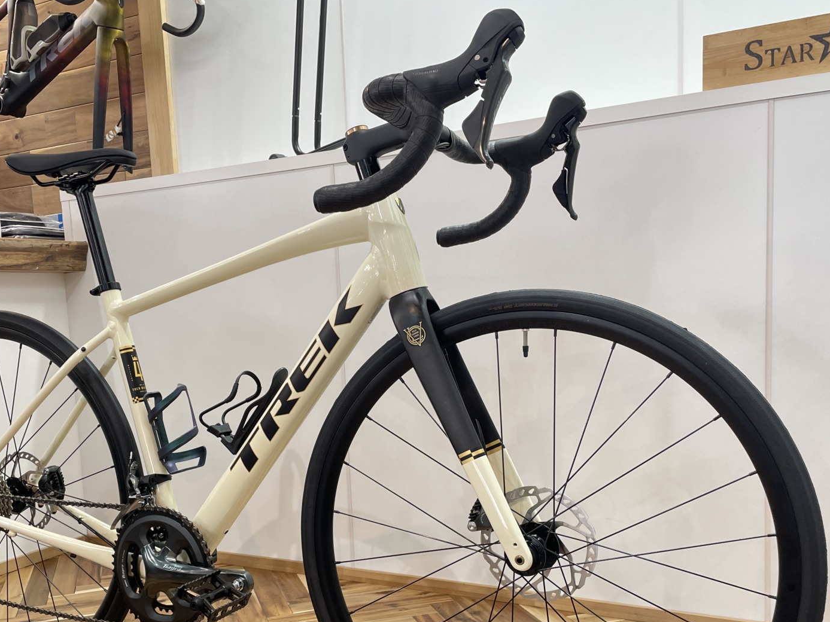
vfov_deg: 39.2
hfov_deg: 51.2
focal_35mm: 36
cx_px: 365
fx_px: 863
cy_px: 417
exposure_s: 1/100
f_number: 1.6
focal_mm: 4.2
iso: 100
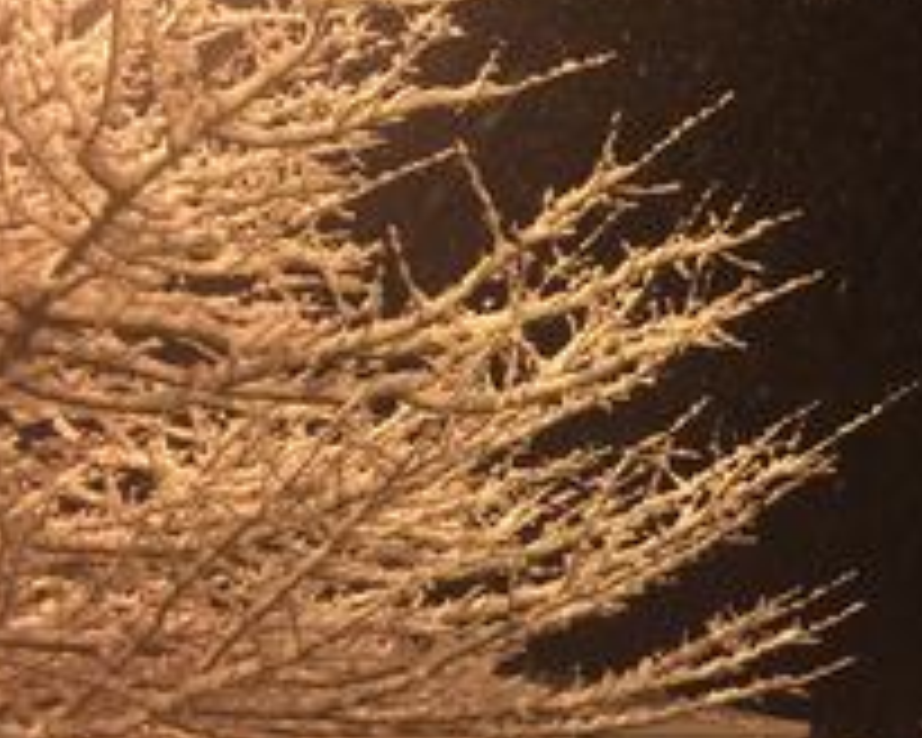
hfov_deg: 31.9
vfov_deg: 26.7
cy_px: 320
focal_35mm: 57
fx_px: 1555
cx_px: 774
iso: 320
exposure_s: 1/15
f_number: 2.2
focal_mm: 4.12
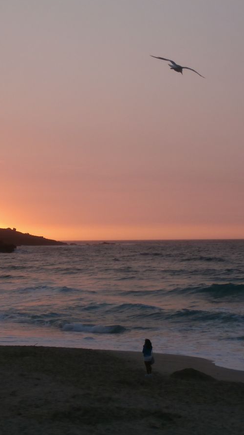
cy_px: 217
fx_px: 794
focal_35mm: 69
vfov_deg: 30.6
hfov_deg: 17.5
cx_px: 117
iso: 100
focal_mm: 8.29
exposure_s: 1/160
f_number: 4.2
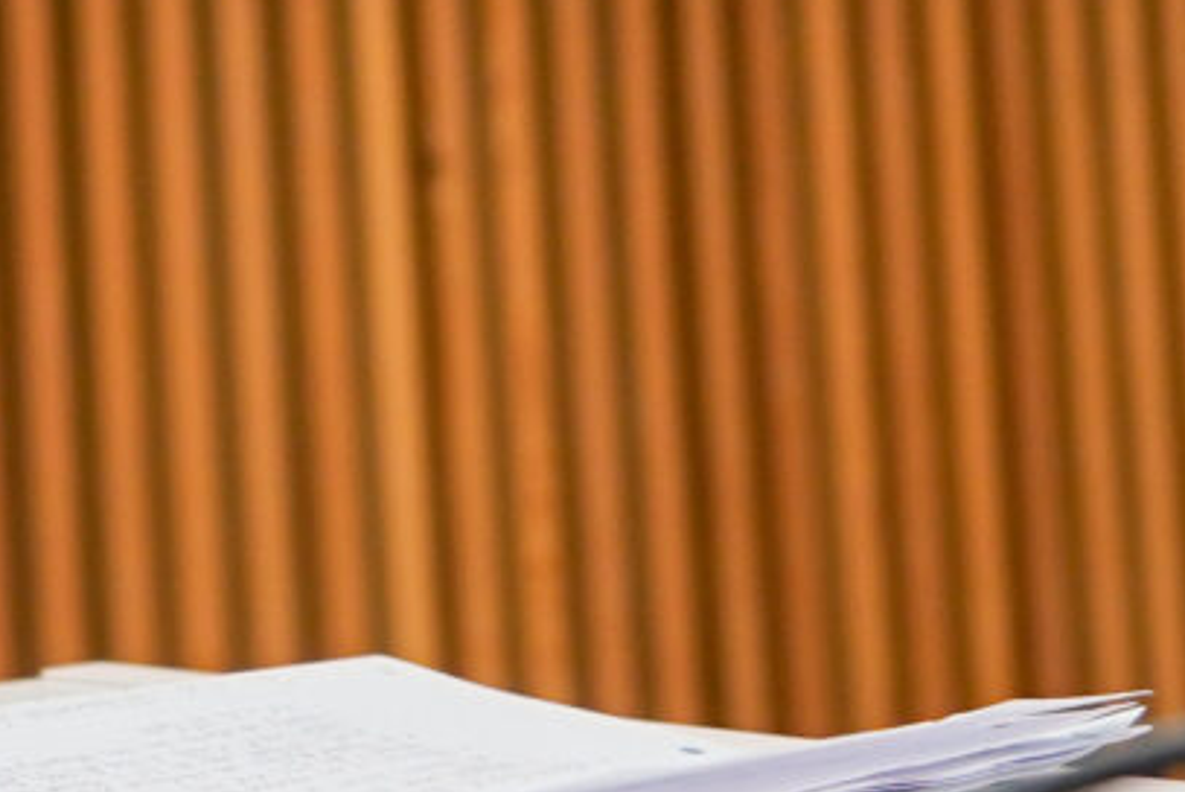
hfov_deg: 8.9
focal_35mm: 220
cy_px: -910
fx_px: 7247
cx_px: -1037
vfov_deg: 6.1
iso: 400
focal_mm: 35
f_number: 2.8
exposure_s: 1/125
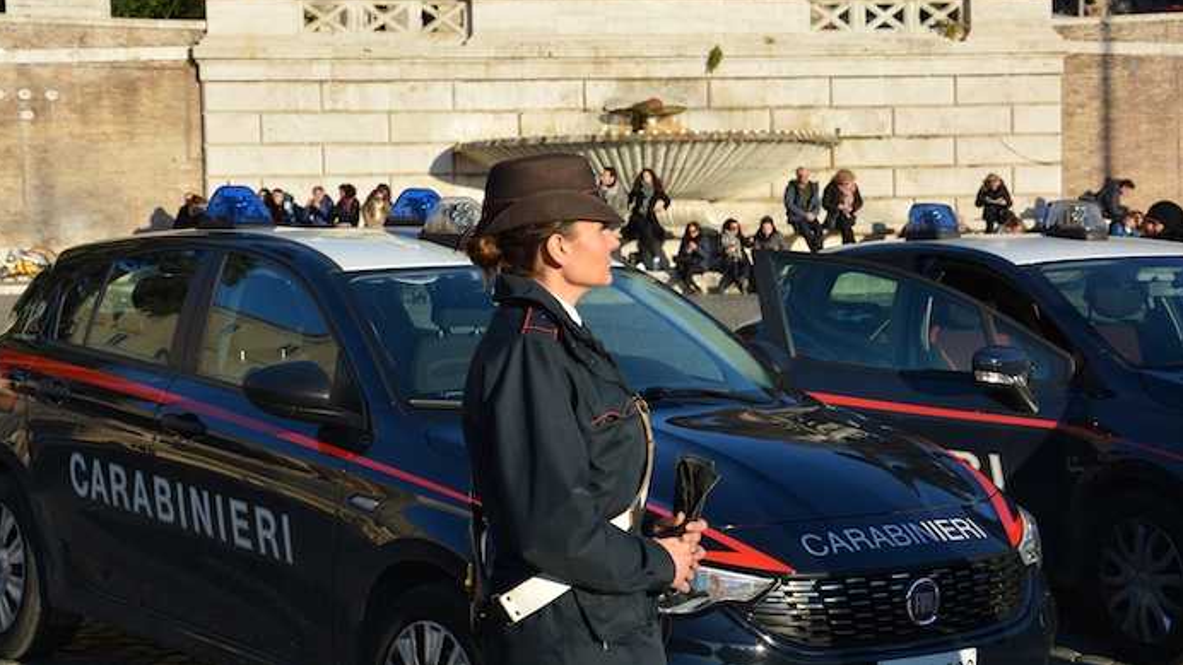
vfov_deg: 16.8
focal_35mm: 72
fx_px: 2243
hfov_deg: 29.5
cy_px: 268
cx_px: 588
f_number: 8
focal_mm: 45
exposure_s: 1/250
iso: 125
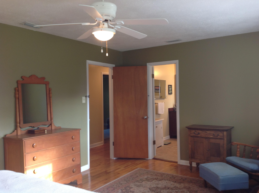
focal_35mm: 35
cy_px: 96
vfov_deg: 40.6
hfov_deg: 52.7
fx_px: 261
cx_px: 130
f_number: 2.4
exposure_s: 1/15
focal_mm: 4.28
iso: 50
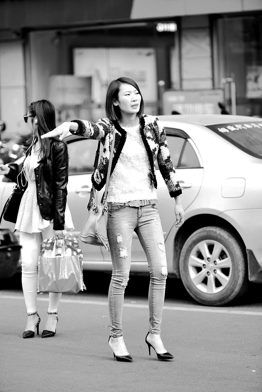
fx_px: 1581
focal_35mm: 145
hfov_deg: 9.5
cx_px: 131
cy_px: 196
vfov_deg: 14.1
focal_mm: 145
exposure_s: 1/500
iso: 200
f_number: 2.8
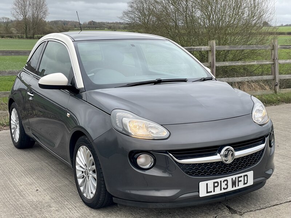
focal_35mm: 52
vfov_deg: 28.0
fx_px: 437
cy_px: 109
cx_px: 146
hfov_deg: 36.8
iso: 25
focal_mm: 6
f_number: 2
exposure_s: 1/162
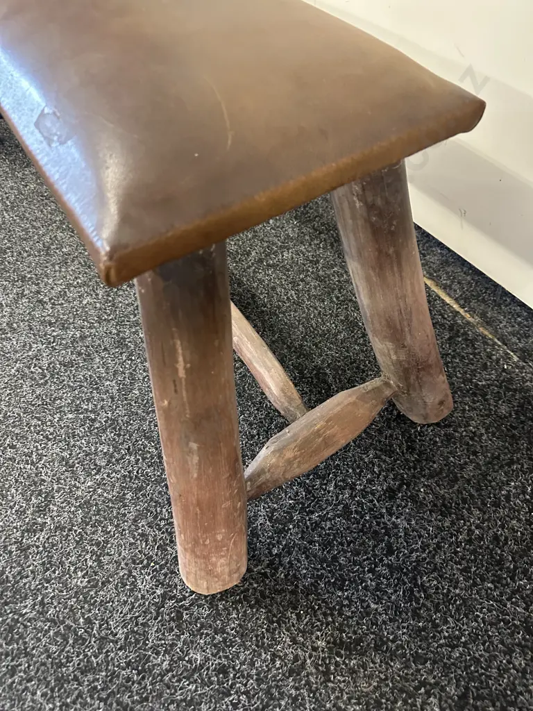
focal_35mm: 24
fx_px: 493
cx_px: 266
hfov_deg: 56.8
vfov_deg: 71.6
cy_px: 356
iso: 640
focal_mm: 6.86
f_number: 1.78
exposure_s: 1/33
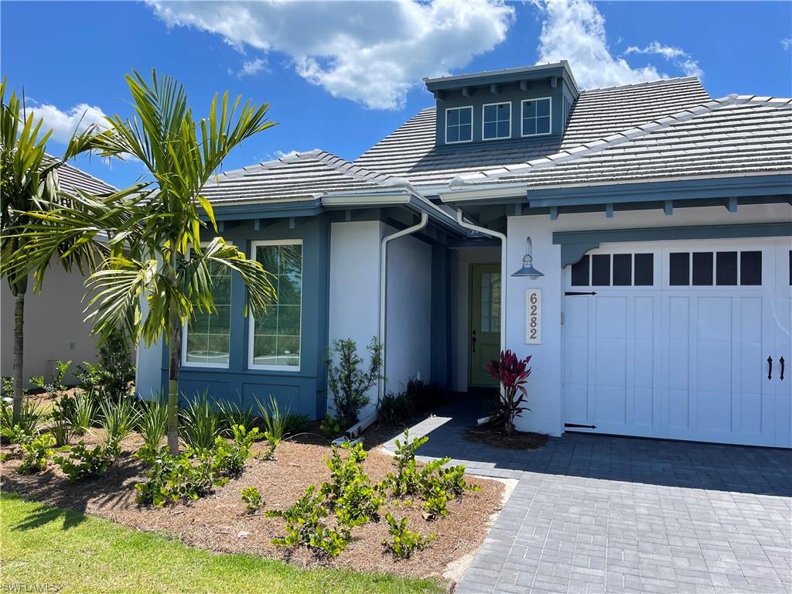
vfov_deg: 53.1
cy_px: 297
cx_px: 396
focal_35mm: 26
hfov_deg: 67.3
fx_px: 595
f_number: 1.6
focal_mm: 5.1
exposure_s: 1/2597
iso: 32
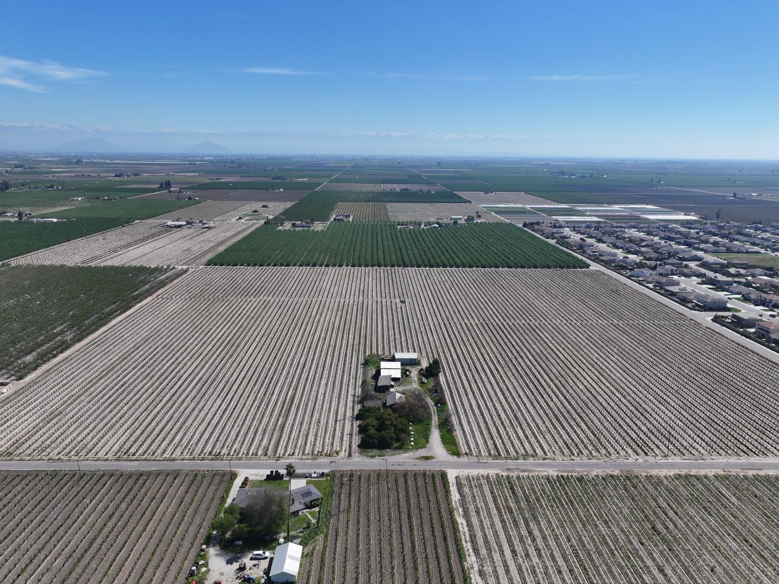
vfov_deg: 56.8
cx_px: 390
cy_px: 292
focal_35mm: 24
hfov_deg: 71.6
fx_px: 540
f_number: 2.8
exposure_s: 1/3200
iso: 110
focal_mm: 12.29
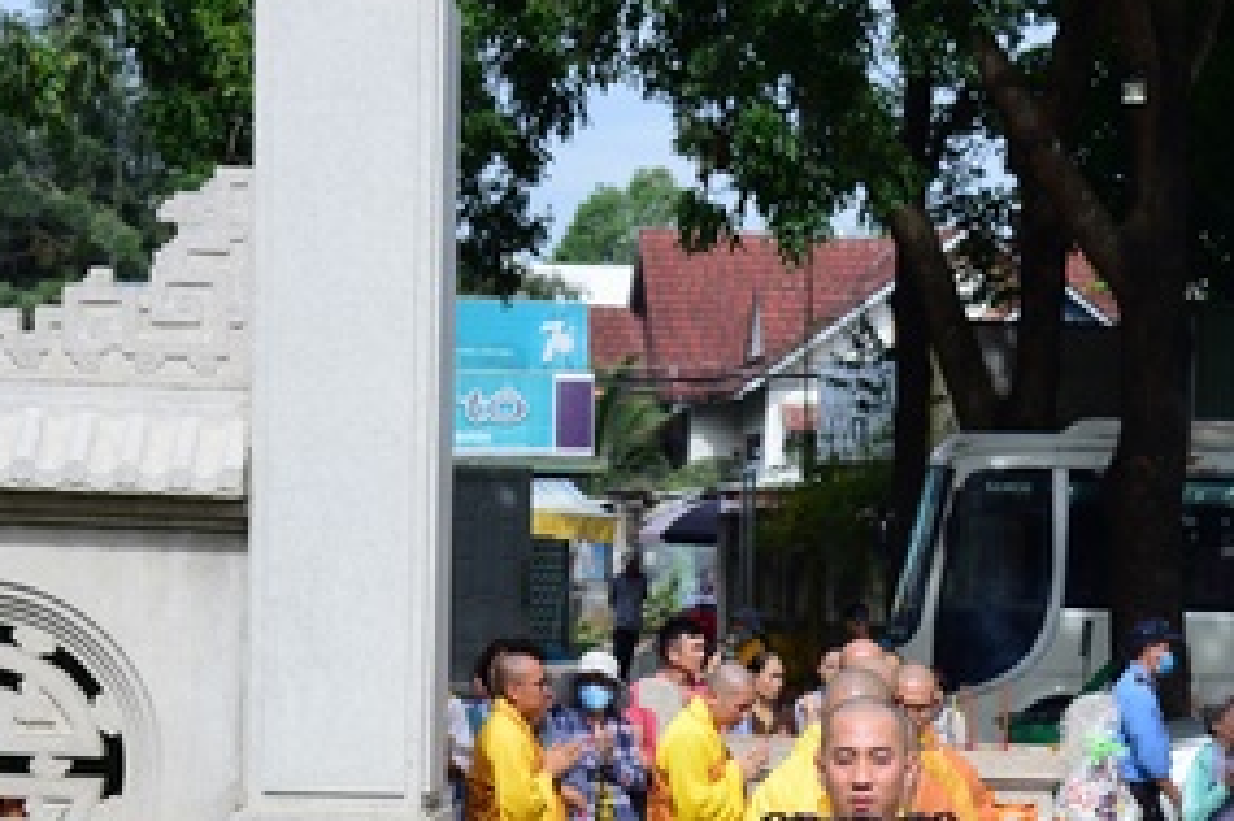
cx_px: 869
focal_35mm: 126
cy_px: 704
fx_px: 4316
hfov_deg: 16.2
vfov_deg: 10.8
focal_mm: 55
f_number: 7.1
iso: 320
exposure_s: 1/800
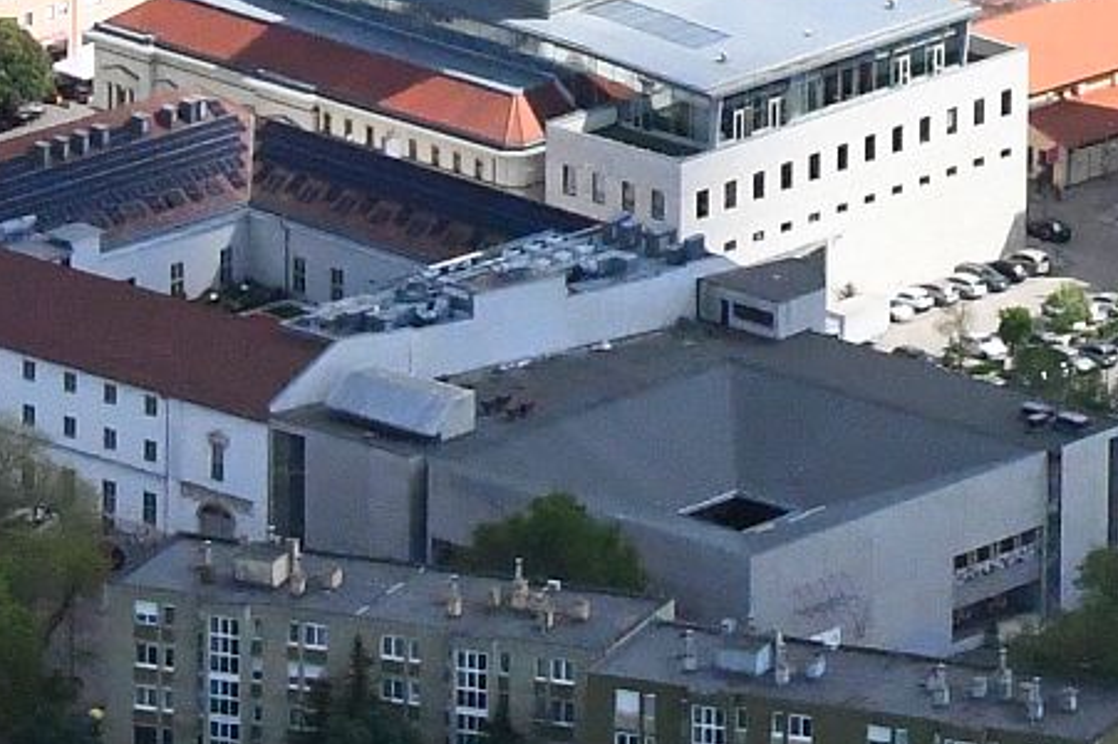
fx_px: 16012
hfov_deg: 4.0
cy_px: -629
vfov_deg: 2.7
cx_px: 2238
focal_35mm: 516
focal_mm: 62
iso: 5000
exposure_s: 1/3200
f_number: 14
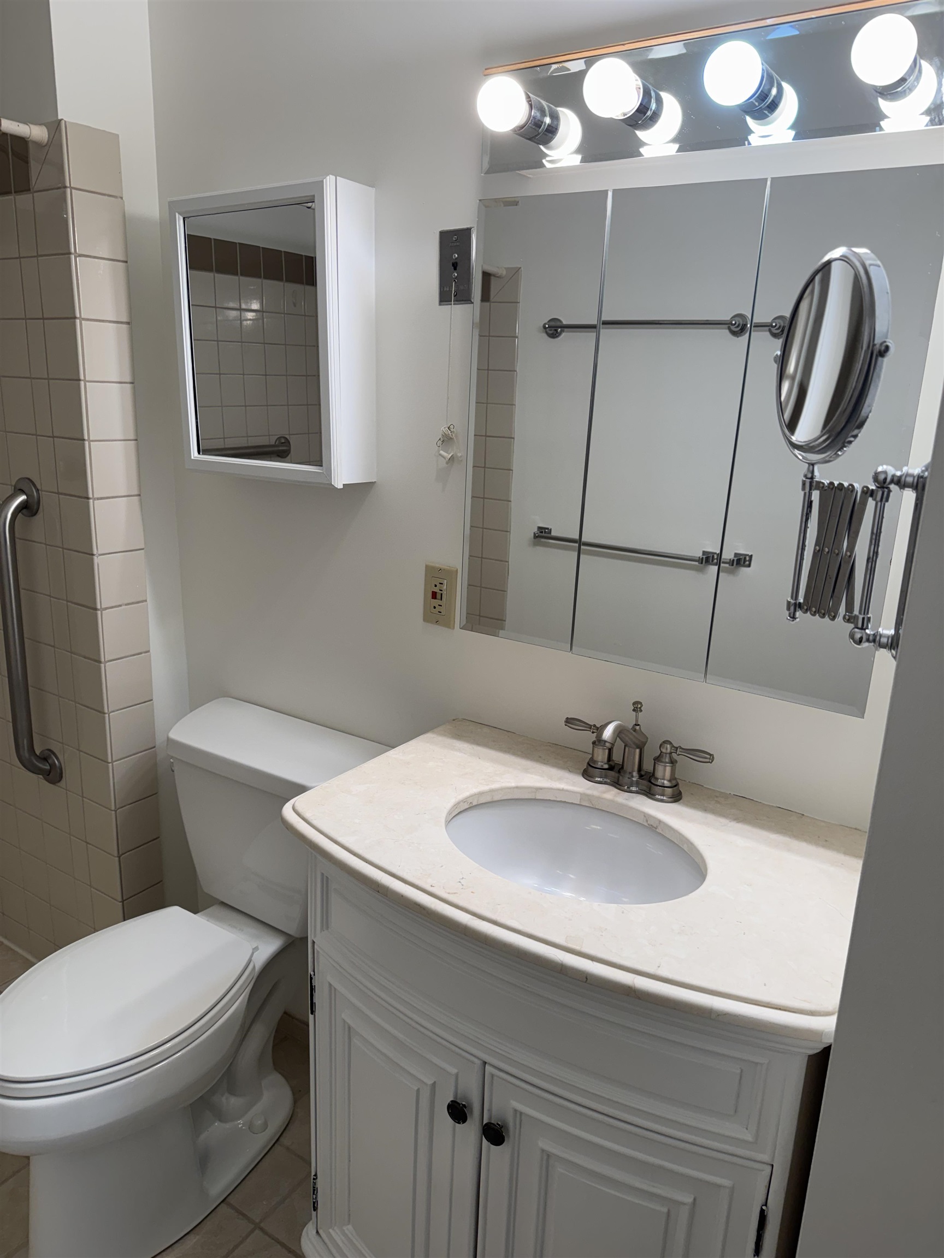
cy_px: 629
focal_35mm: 24
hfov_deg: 56.8
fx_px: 873
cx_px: 472
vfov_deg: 71.6
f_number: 1.78
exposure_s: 1/134
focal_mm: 6.76
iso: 50
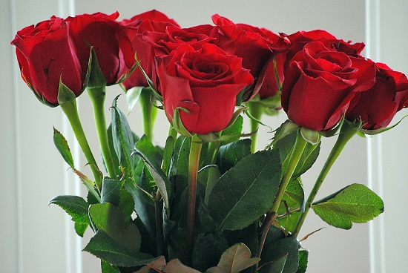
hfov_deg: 6.9
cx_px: 204
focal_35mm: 300
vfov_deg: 4.6
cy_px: 136
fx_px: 3404
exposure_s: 1/30
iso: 1000
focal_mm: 200
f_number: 5.6
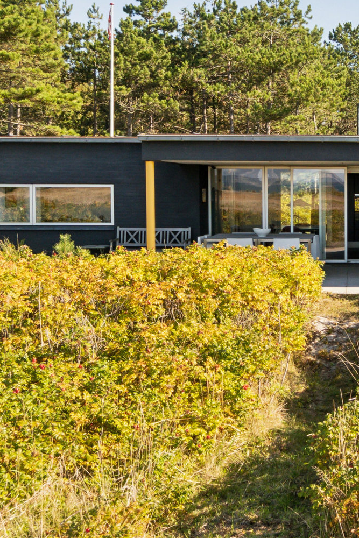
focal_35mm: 54
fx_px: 807
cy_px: 336
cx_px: 385
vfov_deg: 36.7
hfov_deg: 23.7
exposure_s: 1/200
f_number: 8
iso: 200
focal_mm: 12
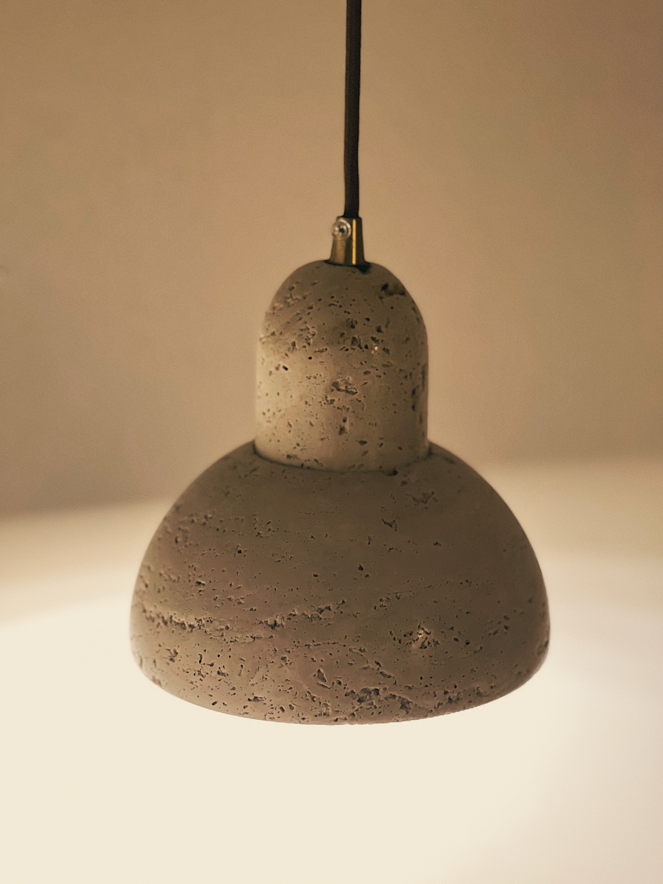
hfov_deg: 19.1
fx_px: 1966
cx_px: 332
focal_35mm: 77
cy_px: 442
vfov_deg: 25.3
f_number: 2.8
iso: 1000
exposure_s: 1/14
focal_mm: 9
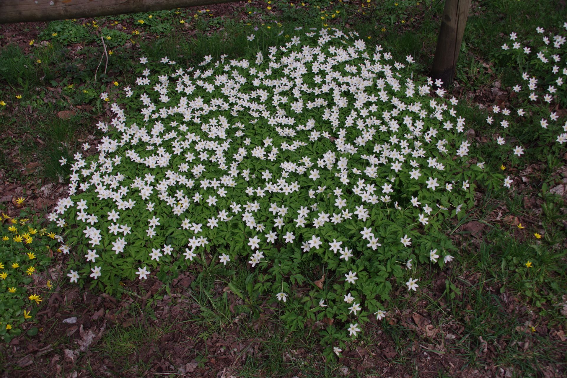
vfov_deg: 34.2
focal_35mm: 39
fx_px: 614
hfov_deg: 49.6
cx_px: 284
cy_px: 189
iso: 100
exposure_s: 1/400
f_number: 5.6
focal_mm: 26
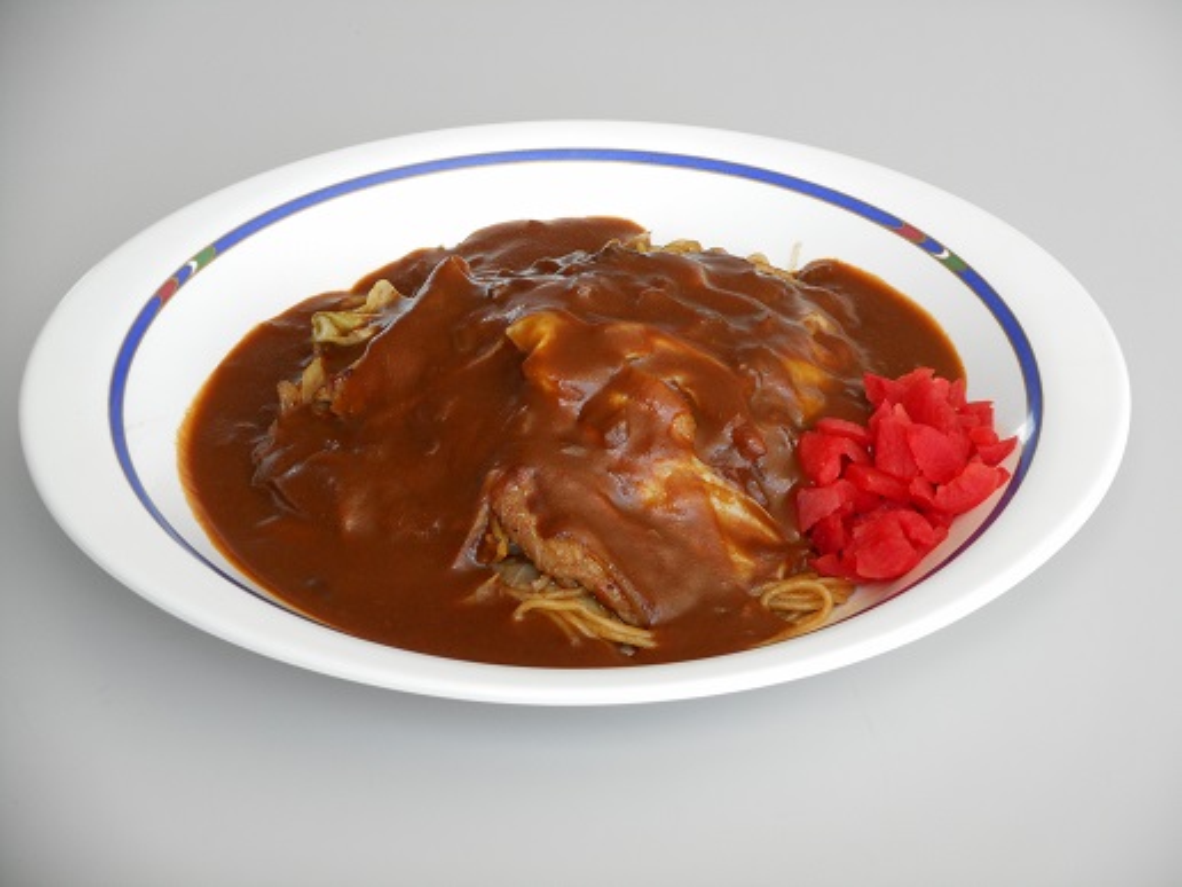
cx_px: 591
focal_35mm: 102
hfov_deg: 19.3
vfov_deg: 14.5
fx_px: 3483
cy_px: 444
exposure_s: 1/60
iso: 200
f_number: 5.8
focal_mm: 18.2
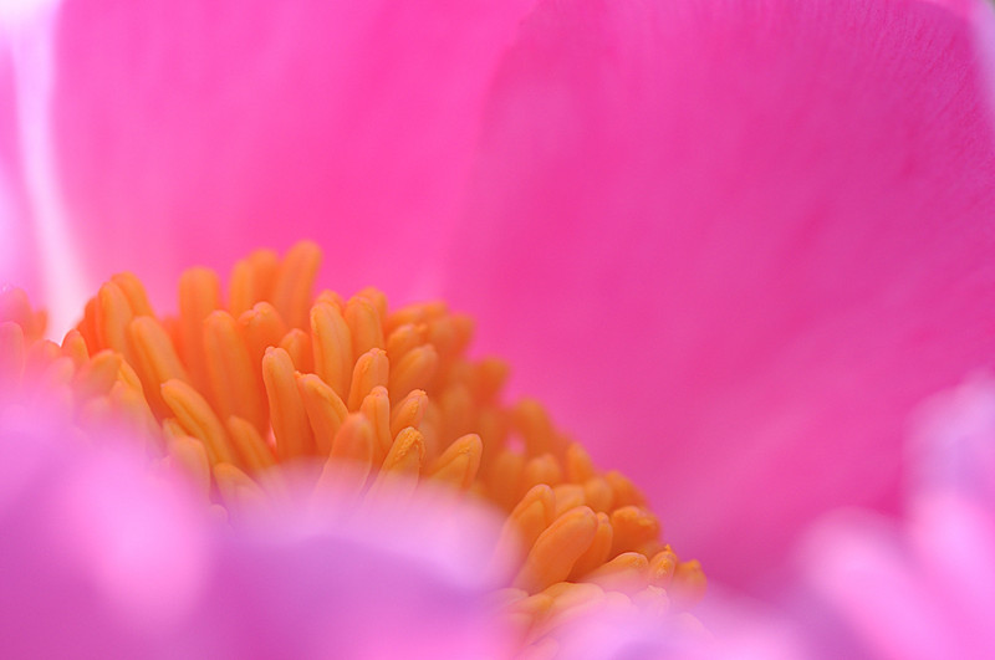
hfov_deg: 13.1
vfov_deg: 8.7
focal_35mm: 158
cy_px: 330
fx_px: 4347
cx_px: 498
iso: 320
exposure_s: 1/200
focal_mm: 105
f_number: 8
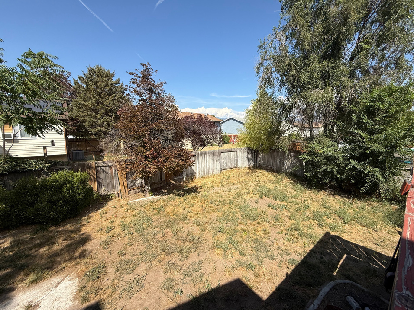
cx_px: 215
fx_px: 179
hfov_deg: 98.1
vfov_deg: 81.7
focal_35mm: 15
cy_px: 155
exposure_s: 1/1795
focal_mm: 2.22
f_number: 2.2
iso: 50
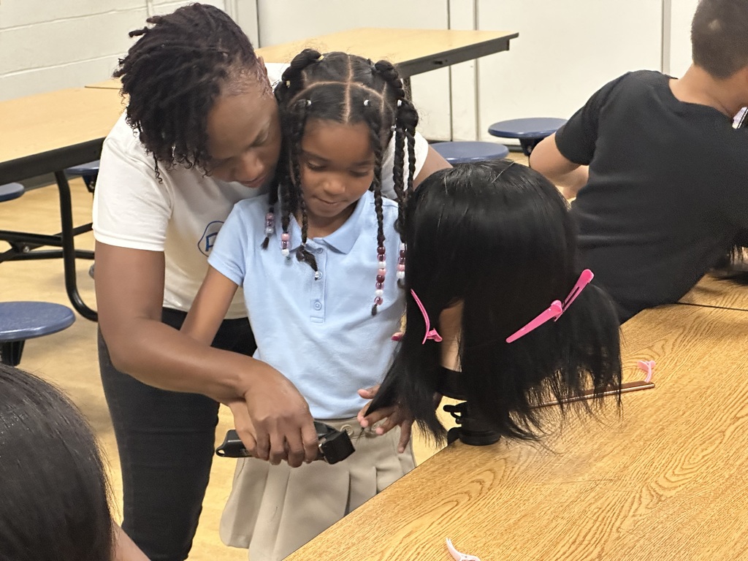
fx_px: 1664
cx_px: 374
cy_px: 280
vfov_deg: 19.1
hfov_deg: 25.3
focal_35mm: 77
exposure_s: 1/41
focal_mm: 9
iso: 1000
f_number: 2.8
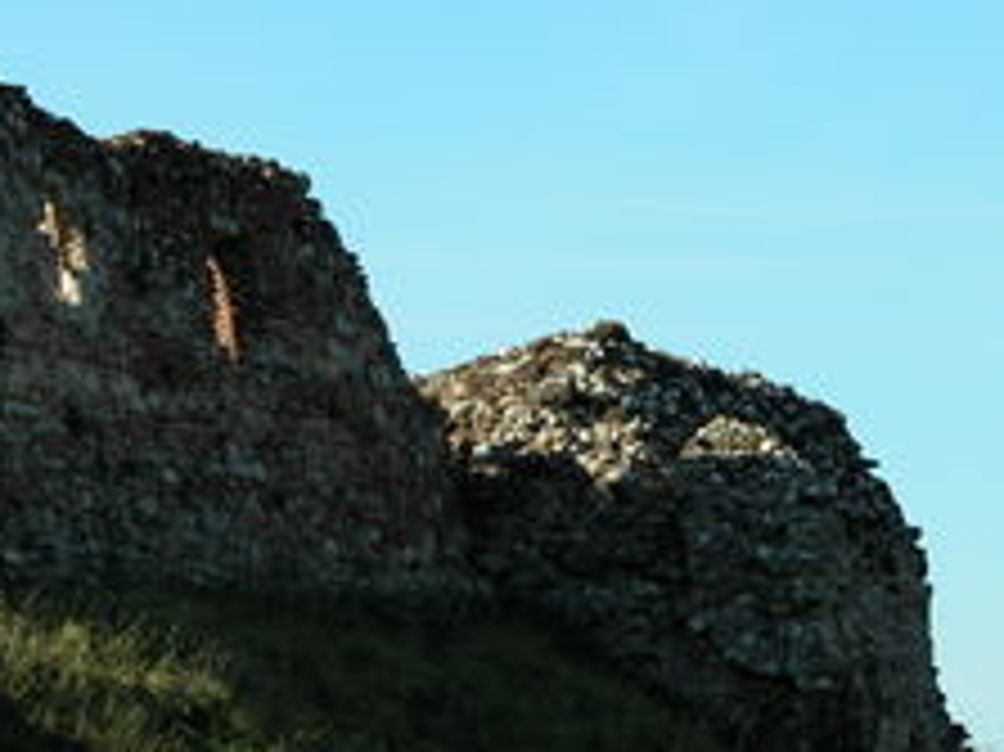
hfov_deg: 8.1
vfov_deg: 6.1
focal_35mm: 244
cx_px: 297
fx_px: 7073
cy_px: 365
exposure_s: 1/338
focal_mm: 34.7
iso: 100
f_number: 5.4
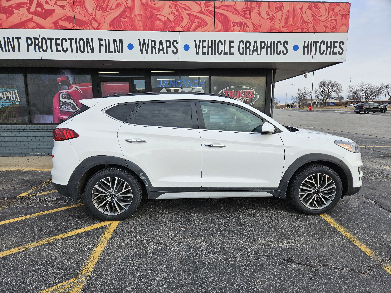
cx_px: 196
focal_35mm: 23
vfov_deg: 58.9
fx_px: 260
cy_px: 146
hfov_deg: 73.9
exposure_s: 1/577
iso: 32
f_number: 1.8
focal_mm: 5.4
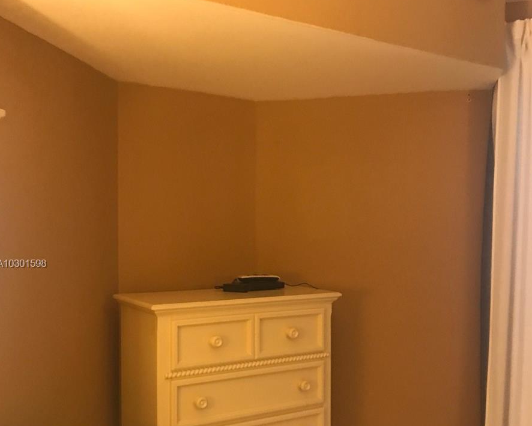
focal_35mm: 37
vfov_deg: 39.9
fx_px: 583
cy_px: 265
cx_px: 265
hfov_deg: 49.1
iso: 100
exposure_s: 1/11
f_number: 1.8
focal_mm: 3.99
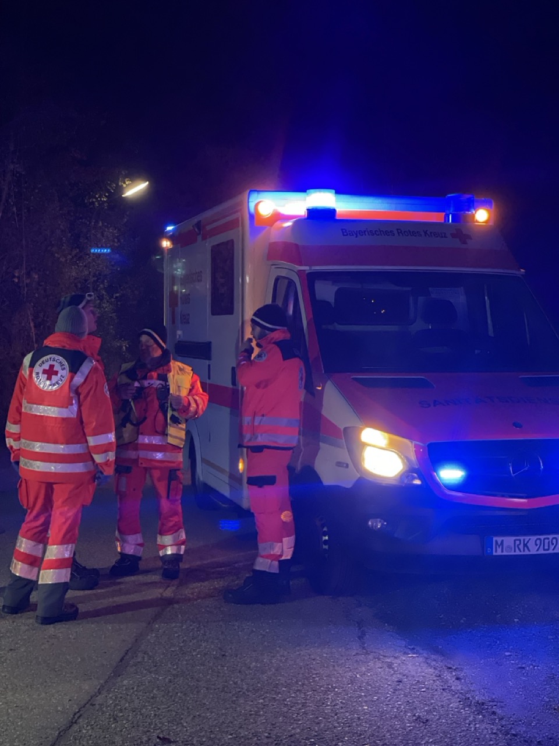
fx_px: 1120
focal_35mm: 52
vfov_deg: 36.8
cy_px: 373
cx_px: 280
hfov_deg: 28.0
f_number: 2
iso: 500
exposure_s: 1/33
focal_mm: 6
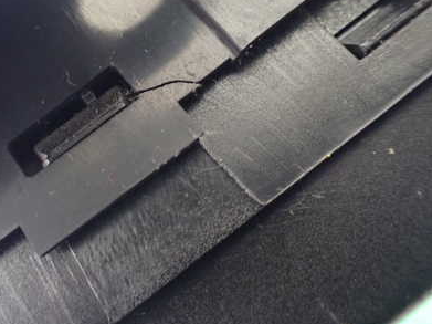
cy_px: 112
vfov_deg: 31.3
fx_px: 574
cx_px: 113
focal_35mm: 46
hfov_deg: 40.2
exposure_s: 1/30
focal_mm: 5.4
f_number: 2.3
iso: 1250
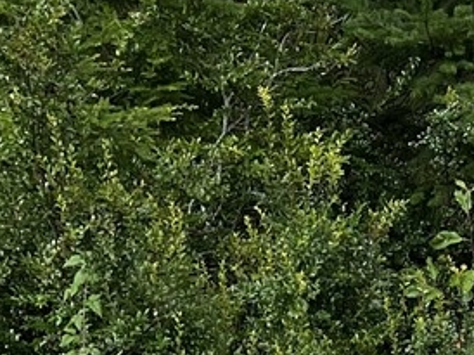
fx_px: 1997
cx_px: 545
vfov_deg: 8.6
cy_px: 1025
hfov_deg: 13.2
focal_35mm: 146
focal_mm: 5.1
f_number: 1.6
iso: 32
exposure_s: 1/1456
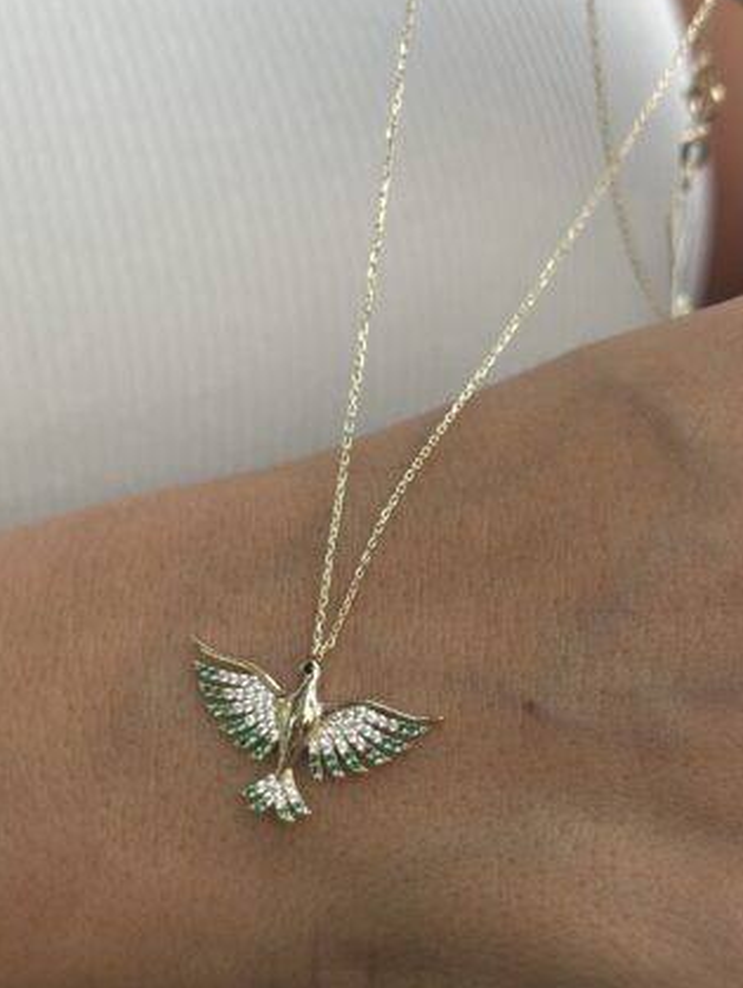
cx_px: 311
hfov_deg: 24.0
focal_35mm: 61
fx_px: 1743
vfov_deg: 31.7
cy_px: 489
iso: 80
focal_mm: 6.86
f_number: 1.78
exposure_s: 1/458
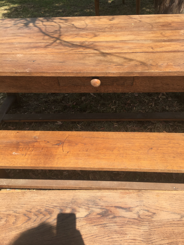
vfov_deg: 61.7
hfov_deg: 48.2
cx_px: 92
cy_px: 122
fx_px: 206
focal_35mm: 29
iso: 25
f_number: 2.2
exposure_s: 1/705
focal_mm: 4.15
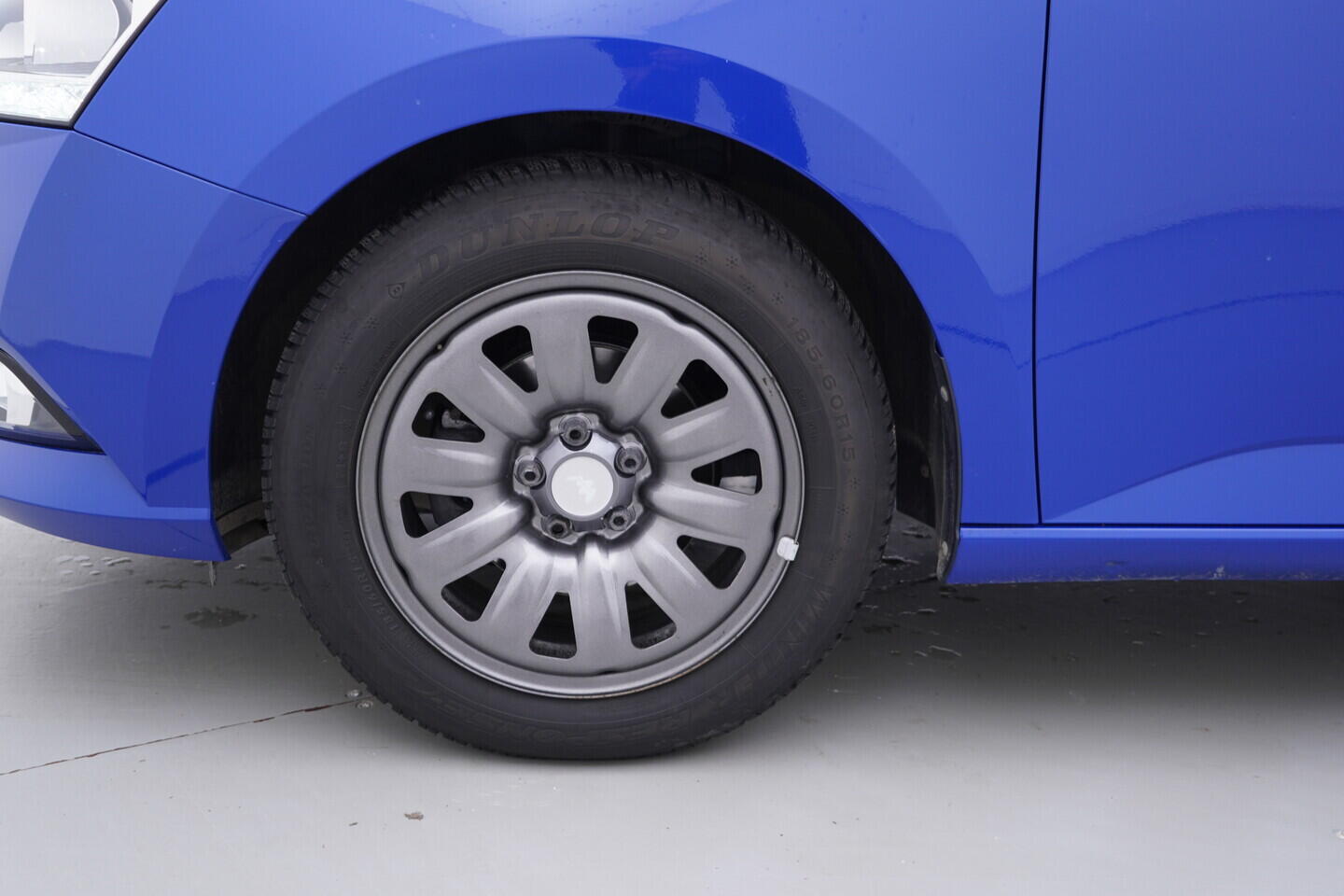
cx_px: 672
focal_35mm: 36
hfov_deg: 53.1
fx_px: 1344
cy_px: 448
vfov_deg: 36.9
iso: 125
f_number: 3.2
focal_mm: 24
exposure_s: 1/50
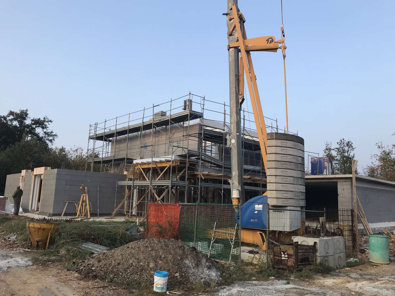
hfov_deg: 63.4
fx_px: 320
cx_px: 198
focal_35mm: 28
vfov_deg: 49.7
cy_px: 148
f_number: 1.8
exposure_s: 1/465
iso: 20
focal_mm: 3.99
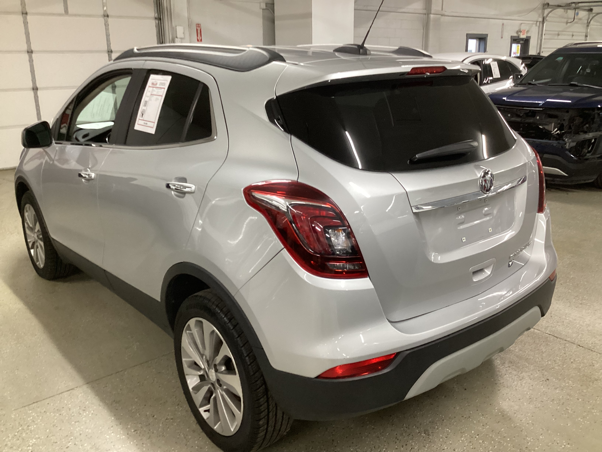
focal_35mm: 31
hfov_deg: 58.4
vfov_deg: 45.4
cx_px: 301
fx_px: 539
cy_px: 226
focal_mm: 3.3
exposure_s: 1/60
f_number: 2.4
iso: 320
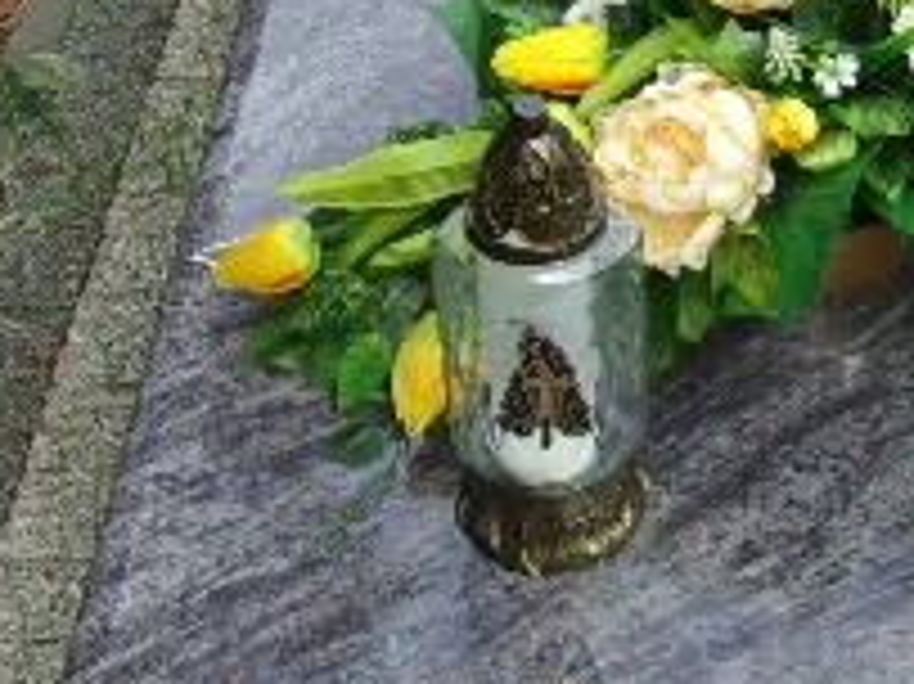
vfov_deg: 17.2
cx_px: 779
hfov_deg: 22.6
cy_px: 162
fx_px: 2243
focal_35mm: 85
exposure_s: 1/340
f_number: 3
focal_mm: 4.9
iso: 80
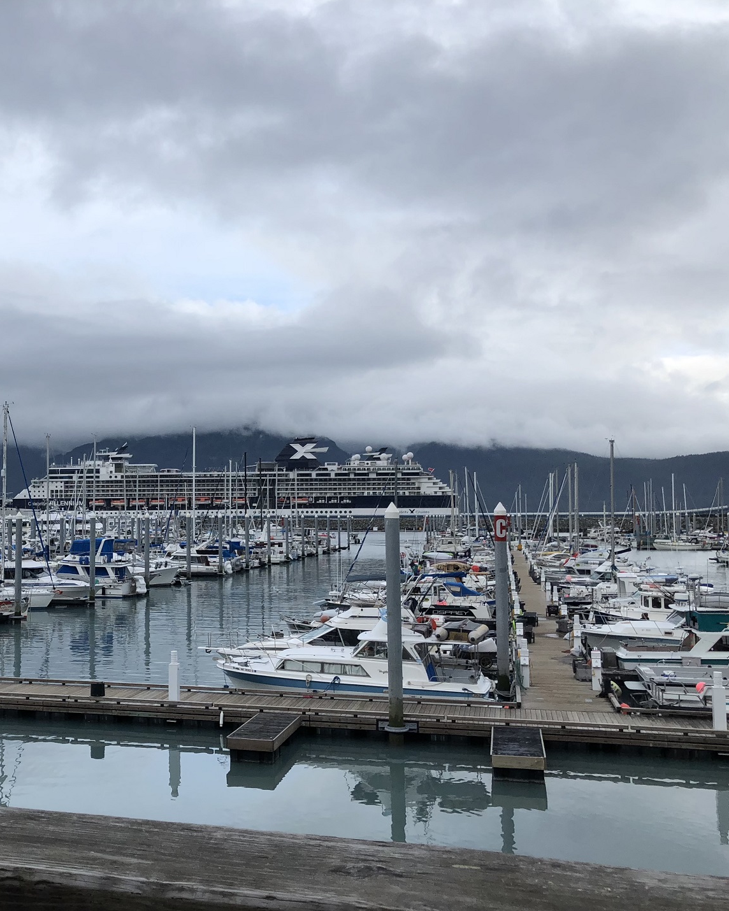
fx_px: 998
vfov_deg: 49.1
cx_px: 166
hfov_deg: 38.9
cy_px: 460
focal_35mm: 37
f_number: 1.8
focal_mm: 3.99
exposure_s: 1/1869
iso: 20
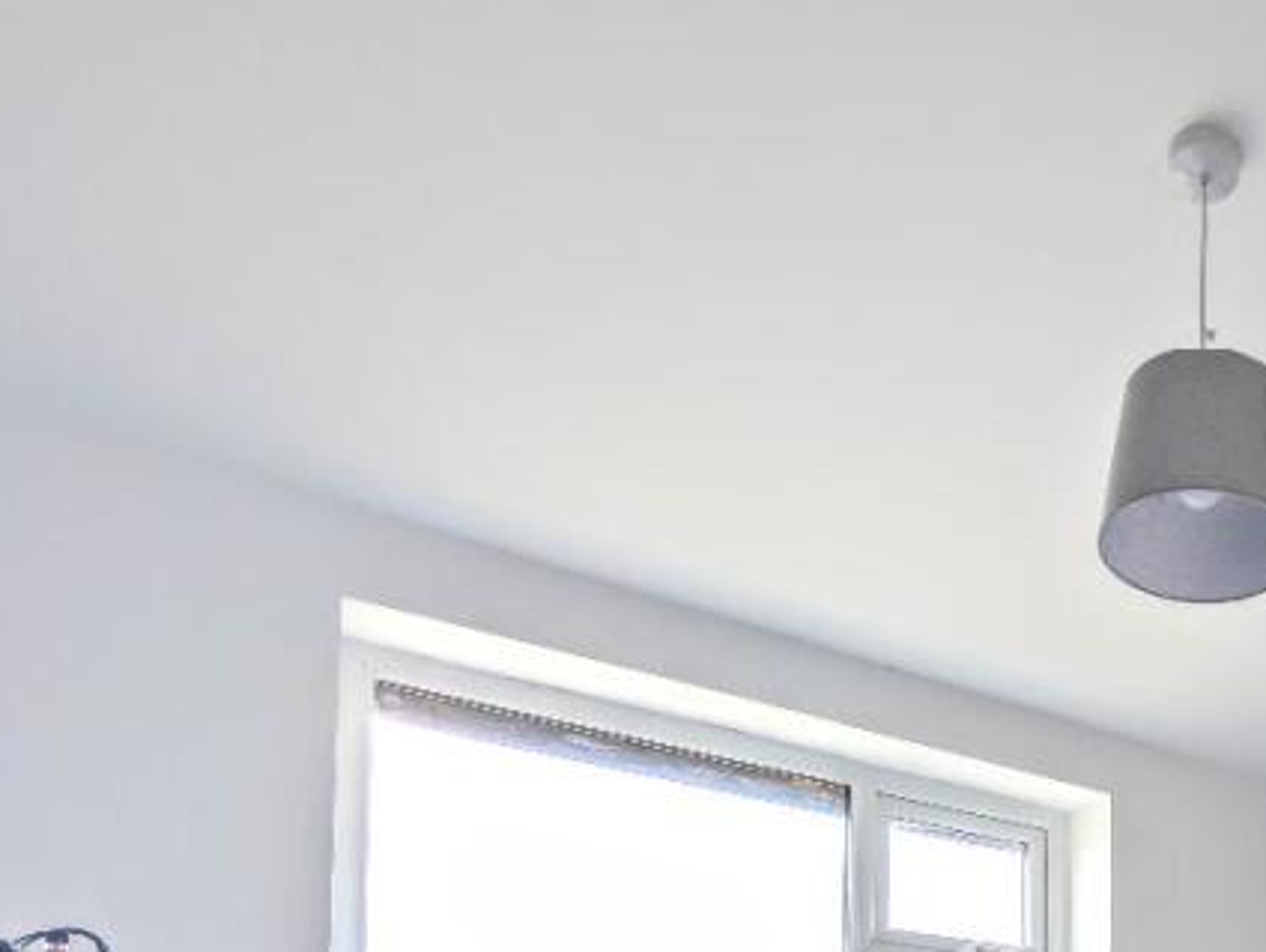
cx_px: 1215
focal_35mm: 29
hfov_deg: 51.6
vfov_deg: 37.6
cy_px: 1118
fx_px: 1062
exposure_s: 1/377
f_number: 1.7
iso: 86
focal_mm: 2.02
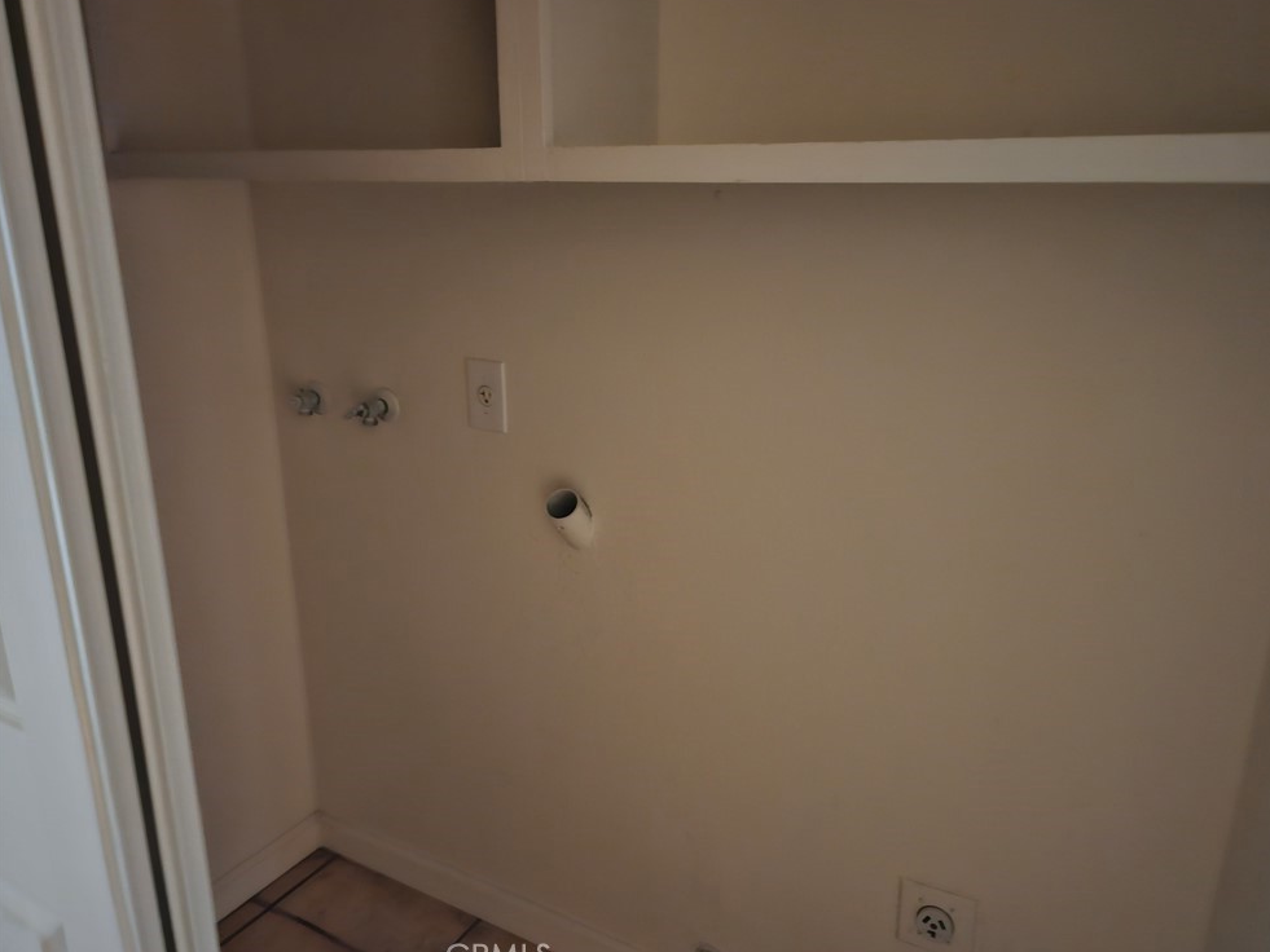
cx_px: 658
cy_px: 477
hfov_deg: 71.6
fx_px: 881
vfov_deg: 56.8
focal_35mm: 24
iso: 1000
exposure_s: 1/15
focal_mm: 6.3
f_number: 1.7
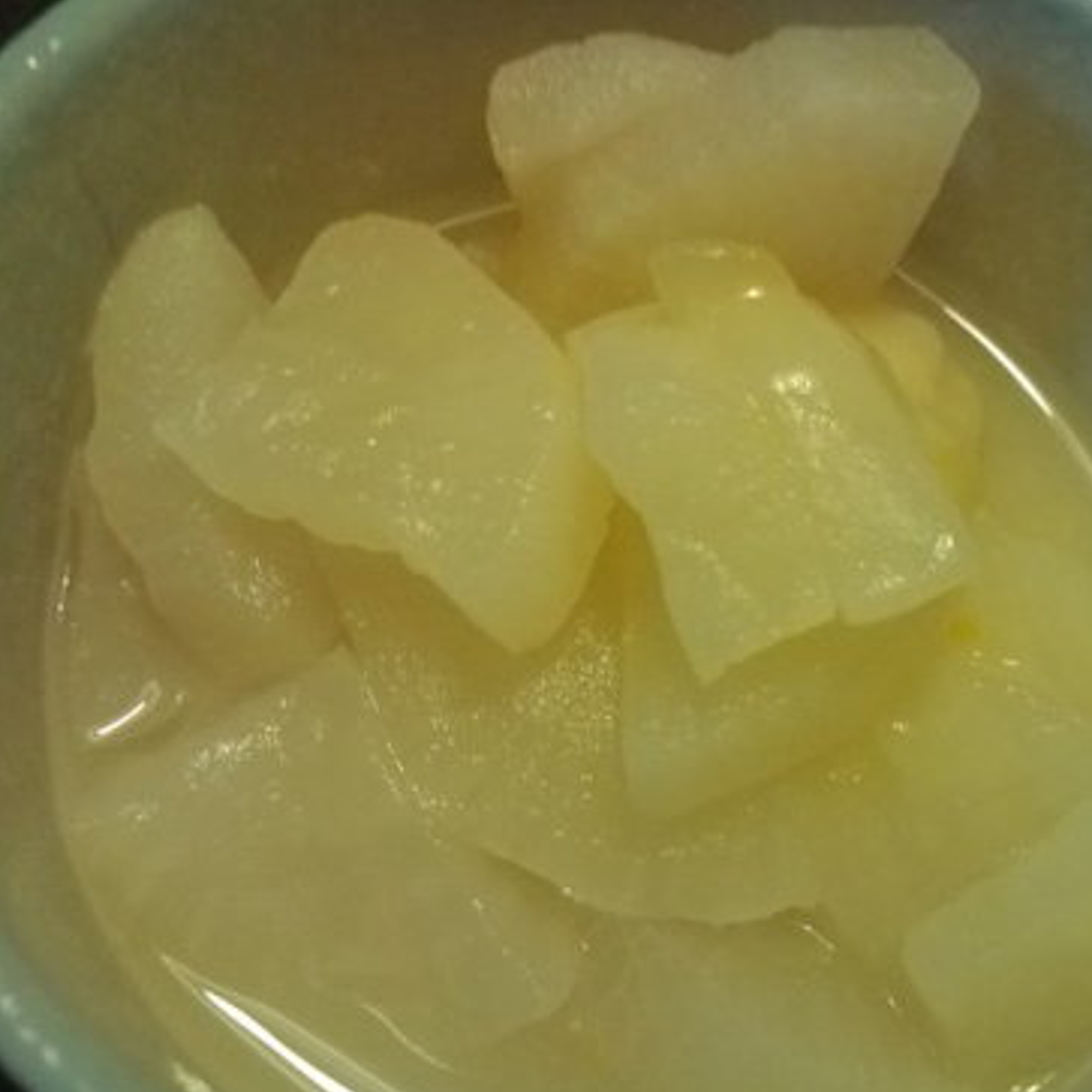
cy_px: 561
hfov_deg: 42.4
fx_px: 1392
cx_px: 701
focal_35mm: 39
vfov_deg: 42.8
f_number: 2.8
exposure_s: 1/20
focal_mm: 3.3
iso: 117
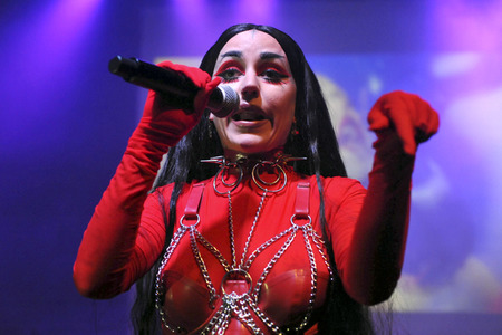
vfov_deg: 27.0
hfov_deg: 39.6
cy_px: 168
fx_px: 697
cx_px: 251
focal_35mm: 50
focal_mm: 50
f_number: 2.8
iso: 4000
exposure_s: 1/160
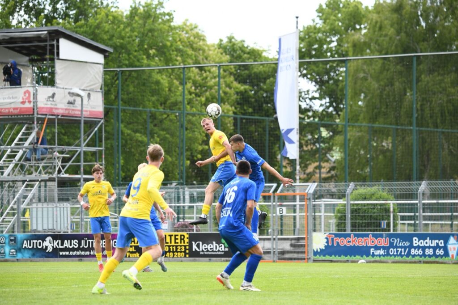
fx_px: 2480
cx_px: 229
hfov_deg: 10.6
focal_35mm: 195
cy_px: 152
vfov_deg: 7.0
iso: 1400
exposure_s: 1/1600
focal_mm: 195
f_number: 5.3
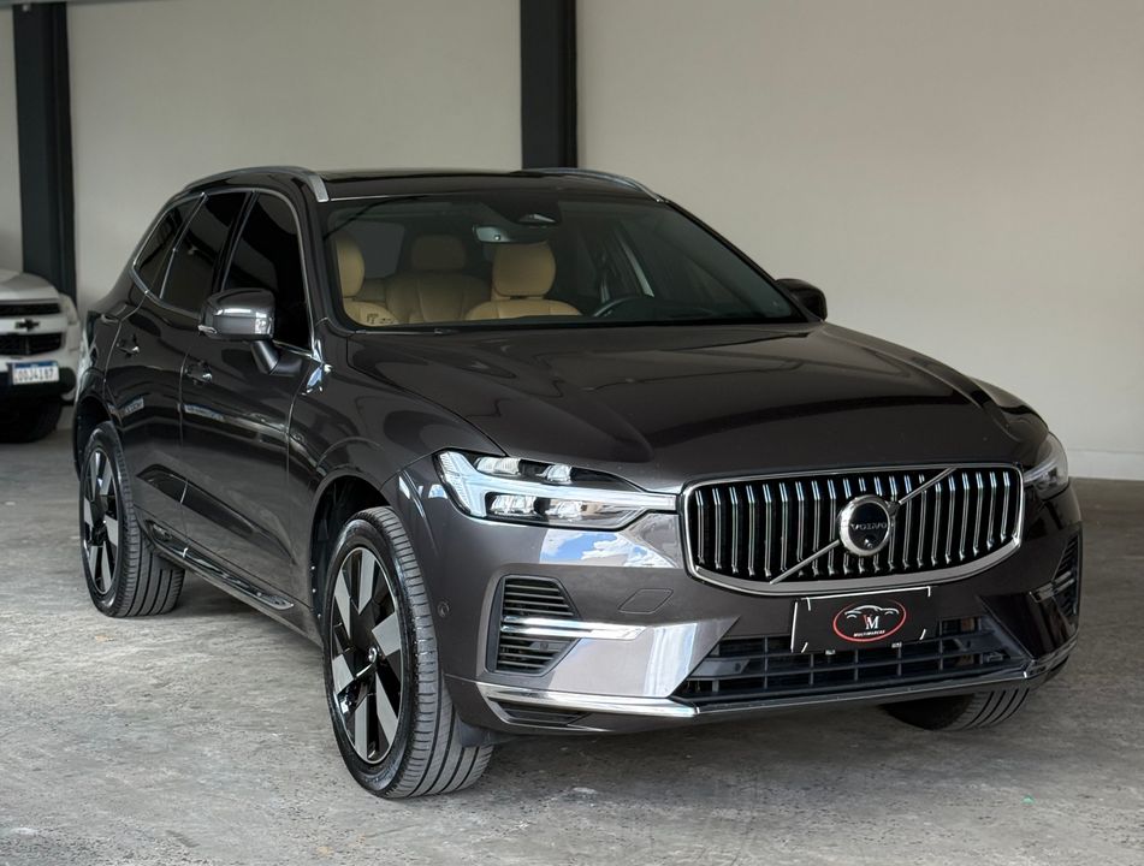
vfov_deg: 30.4
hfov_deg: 39.5
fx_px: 1592
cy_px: 433
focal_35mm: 48
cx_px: 572
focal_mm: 6.76
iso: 200
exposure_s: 1/231
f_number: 1.78
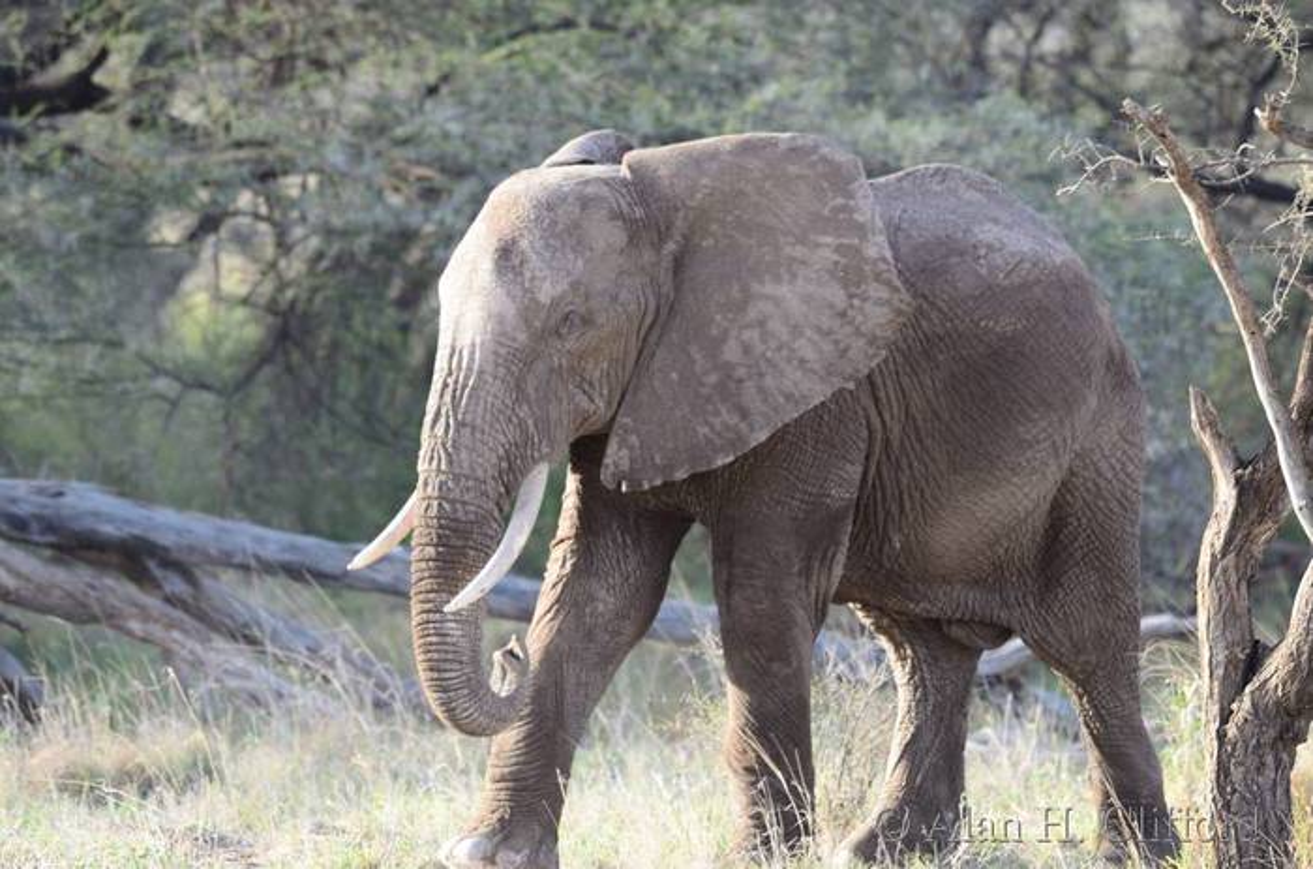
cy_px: 434
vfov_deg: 2.9
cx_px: 656
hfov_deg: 4.4
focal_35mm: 465
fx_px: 16917
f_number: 5.3
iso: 720
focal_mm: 310
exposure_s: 1/400
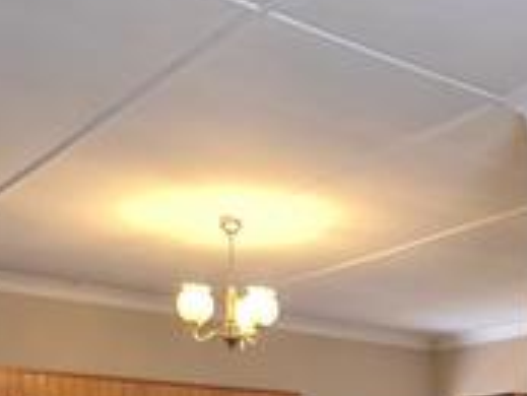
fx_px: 914
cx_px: 463
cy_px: 573
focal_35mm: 60
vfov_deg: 21.1
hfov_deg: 30.9
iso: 200
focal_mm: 2.2
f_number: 1.9
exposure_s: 1/101
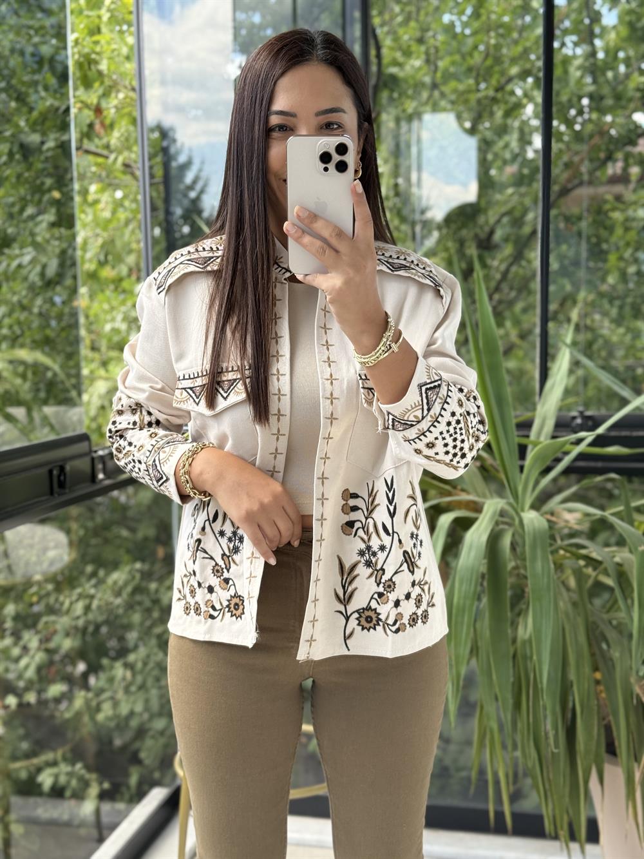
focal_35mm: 48
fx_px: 1190
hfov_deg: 30.3
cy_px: 430
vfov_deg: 39.7
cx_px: 322
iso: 80
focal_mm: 6.76
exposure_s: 1/272
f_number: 1.78
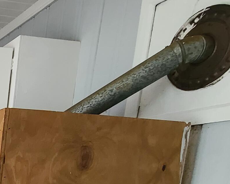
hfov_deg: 25.5
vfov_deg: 25.9
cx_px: -138
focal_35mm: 48
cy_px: 252
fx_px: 327
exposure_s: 1/30
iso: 320
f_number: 2.2
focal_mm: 2.2
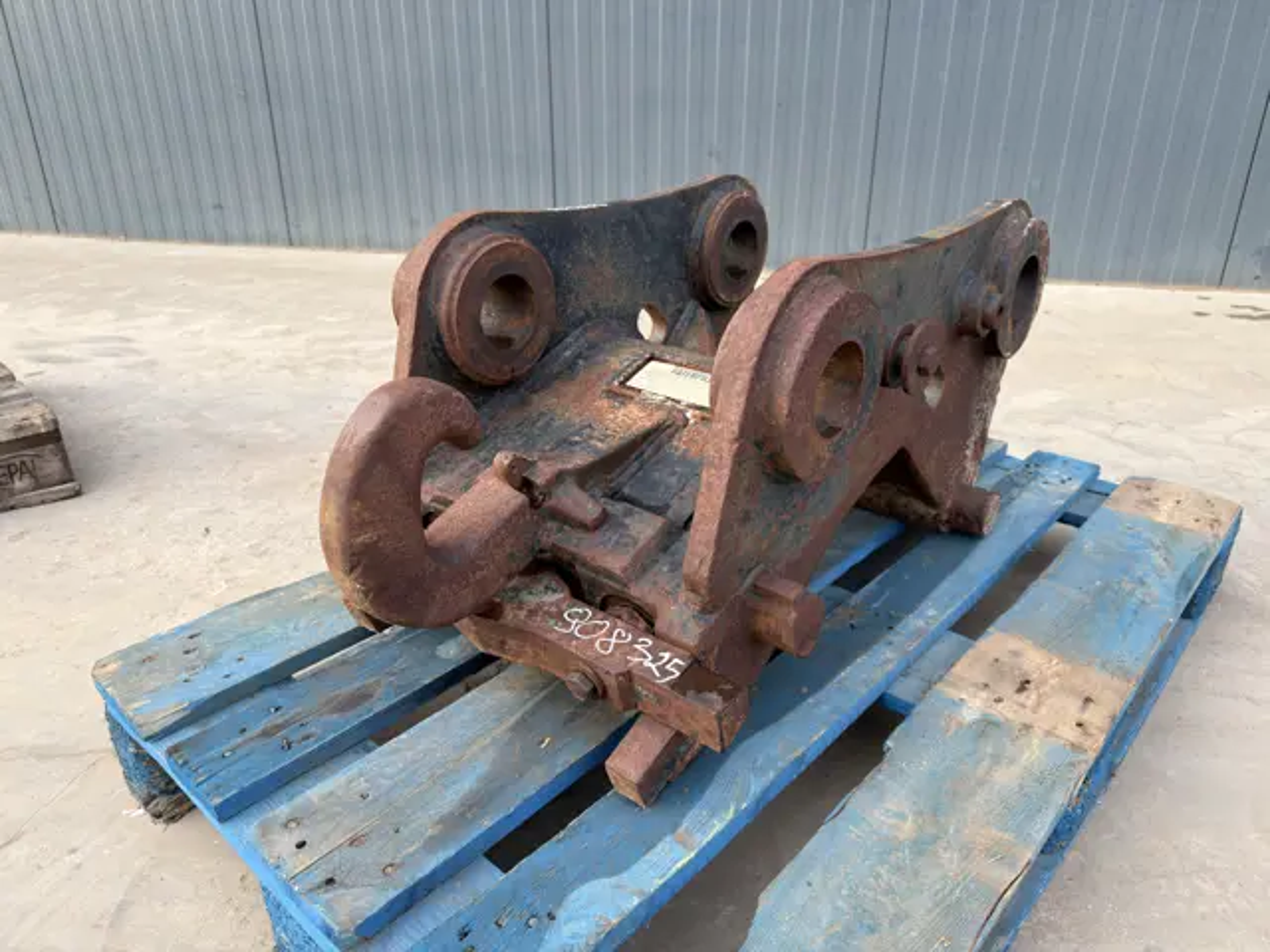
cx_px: 635
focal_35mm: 24
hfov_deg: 71.6
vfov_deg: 56.8
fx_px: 881
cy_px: 476
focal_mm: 6.76
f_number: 1.78
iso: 50
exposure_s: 1/146
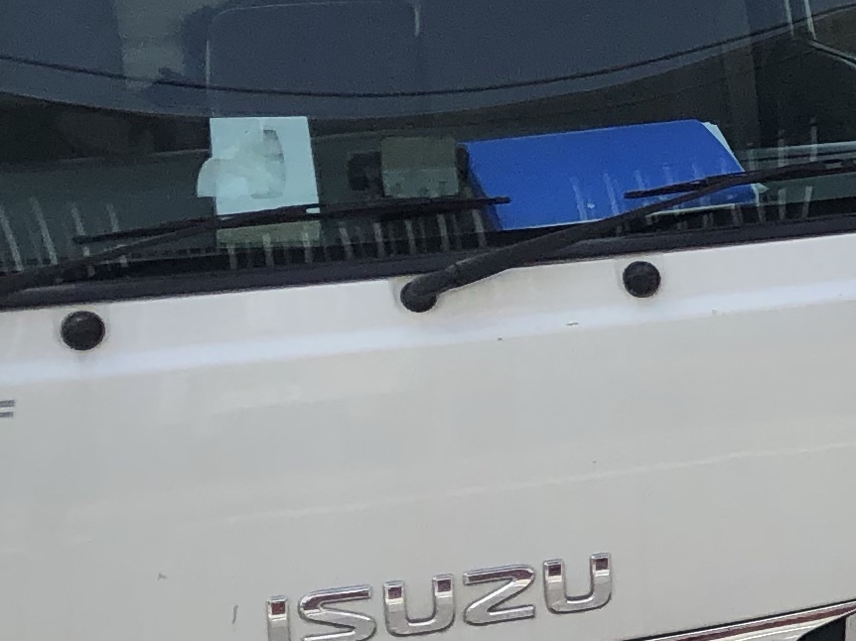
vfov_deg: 11.3
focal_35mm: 131
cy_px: 134
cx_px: 1589
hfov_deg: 13.4
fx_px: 3239
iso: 20
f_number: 1.8
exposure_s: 1/1736
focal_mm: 4
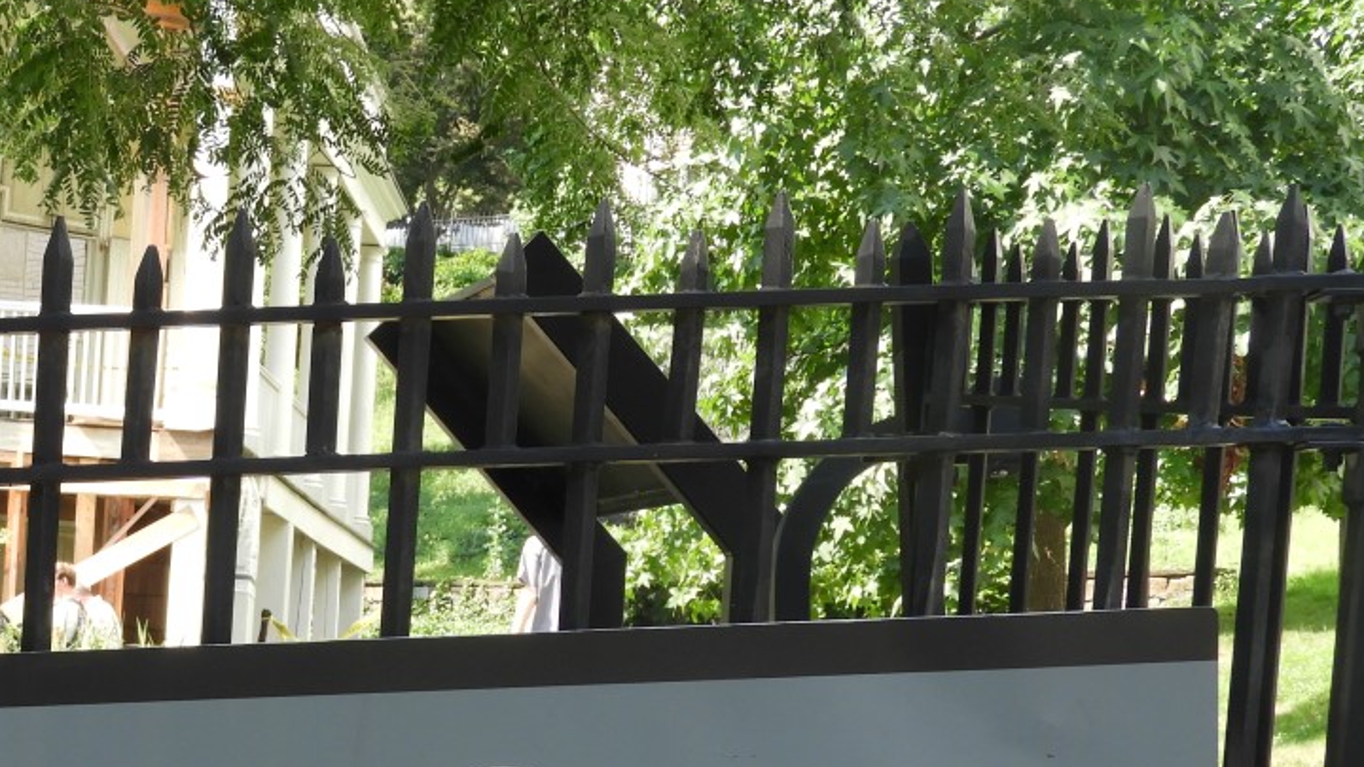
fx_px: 3544
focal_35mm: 98
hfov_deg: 21.4
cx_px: 165
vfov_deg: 12.1
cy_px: 934
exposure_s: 1/160
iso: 100
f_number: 4
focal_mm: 8.1
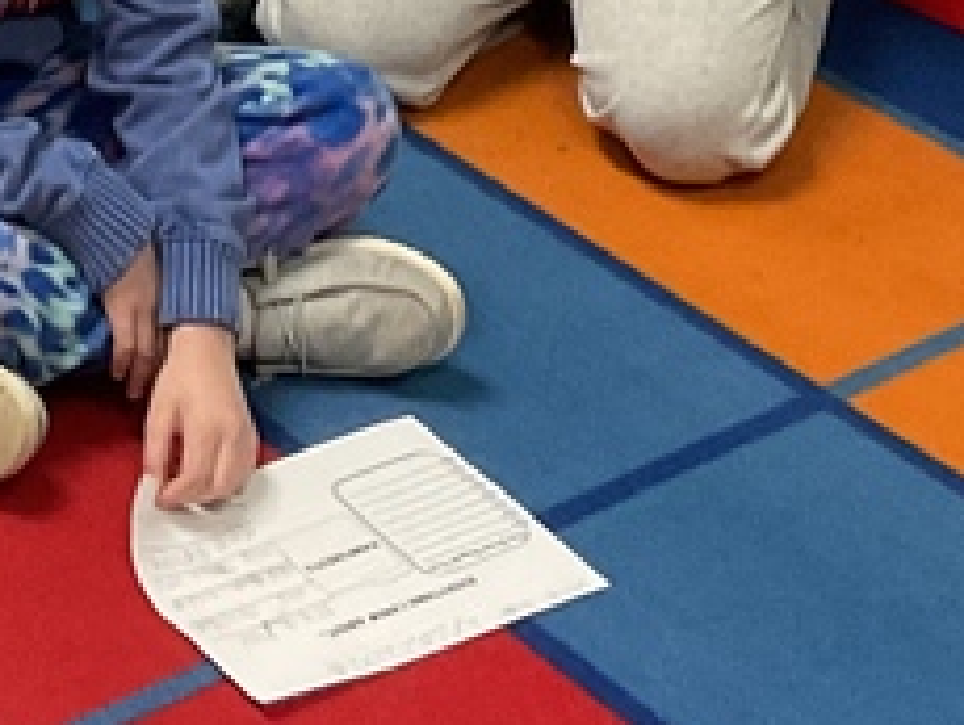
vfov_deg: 10.9
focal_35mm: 129
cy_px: -495
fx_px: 3596
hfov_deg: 14.9
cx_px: -80
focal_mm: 3
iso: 250
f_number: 1.8
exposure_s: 1/60
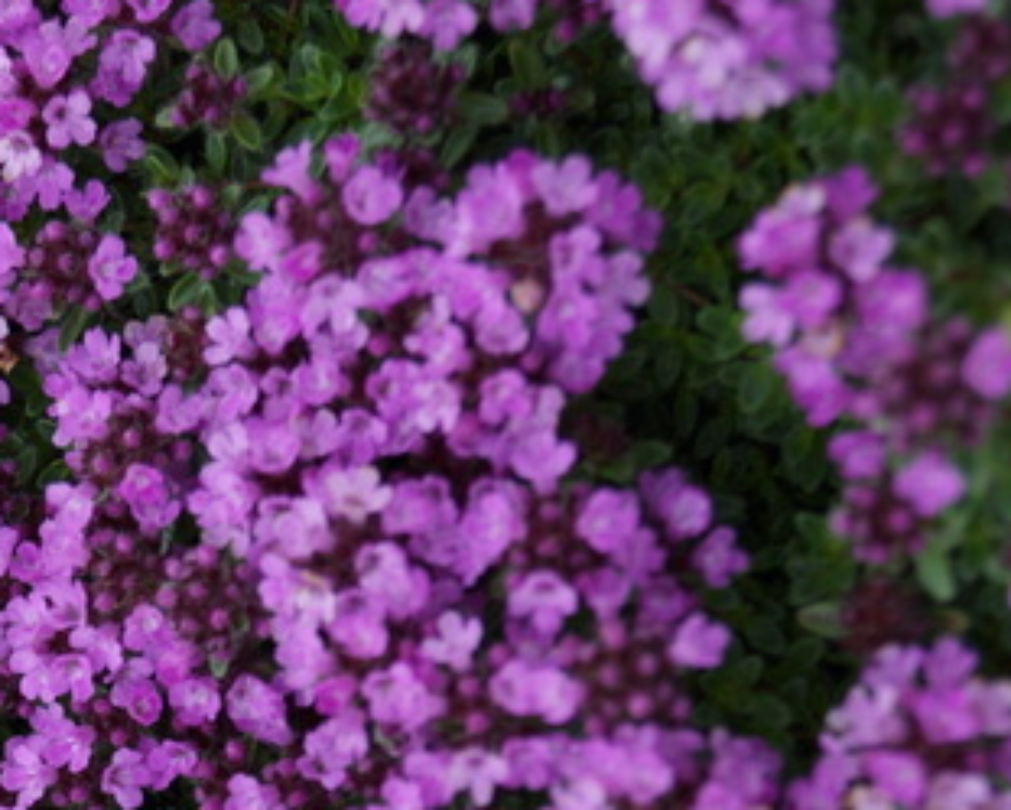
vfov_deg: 10.7
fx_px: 4261
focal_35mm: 142
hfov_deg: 13.4
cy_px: 927
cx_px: 26
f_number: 4.5
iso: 100
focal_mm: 35
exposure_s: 1/160
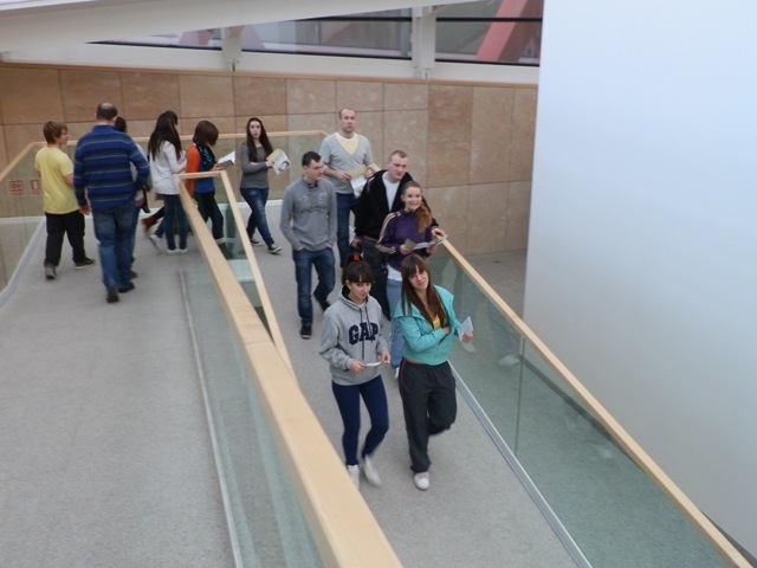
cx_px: 378
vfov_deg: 41.8
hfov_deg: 54.0
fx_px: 744
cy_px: 284
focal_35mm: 34
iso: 200
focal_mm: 6.17
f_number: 3.5
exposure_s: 1/25
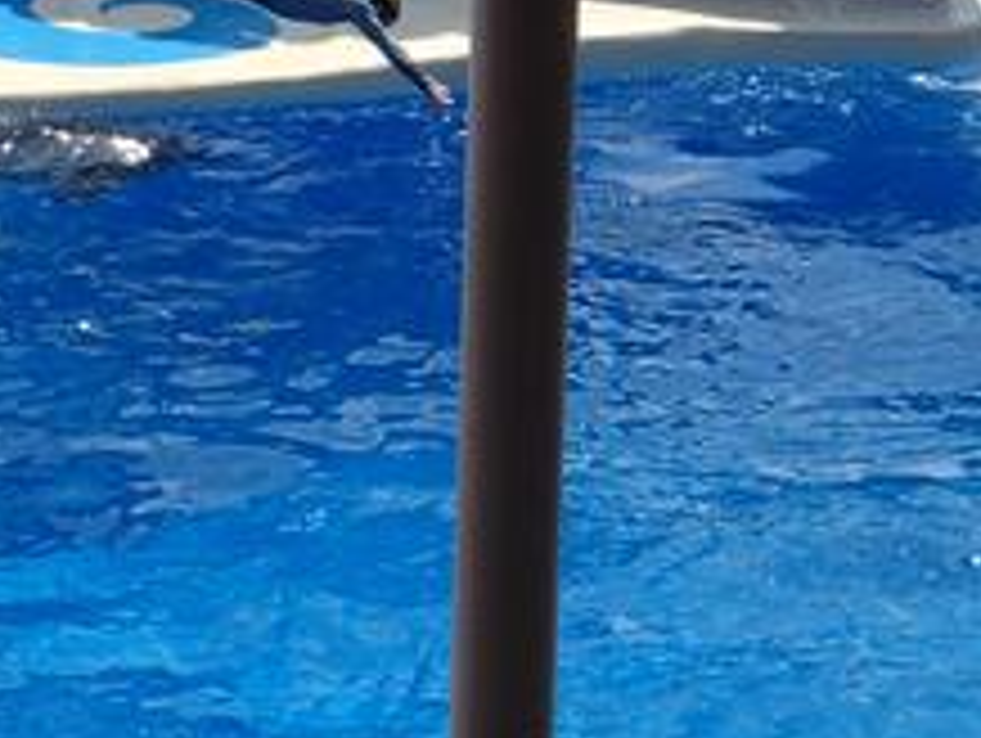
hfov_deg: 9.6
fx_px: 5844
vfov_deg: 7.2
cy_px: 104
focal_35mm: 206
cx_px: 202
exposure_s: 1/640
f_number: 6.3
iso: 200
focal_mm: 18
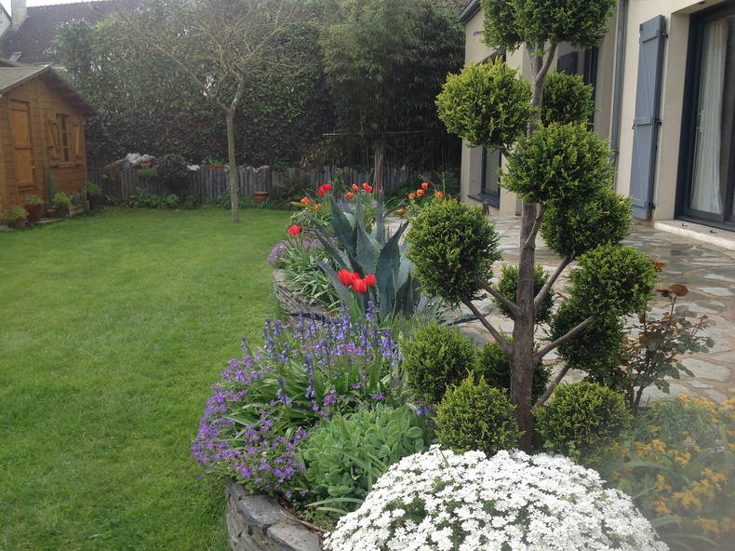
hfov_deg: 52.6
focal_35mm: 35
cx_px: 368
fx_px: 743
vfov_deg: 40.7
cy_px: 276
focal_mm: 4.28
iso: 50
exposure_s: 1/657
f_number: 2.4
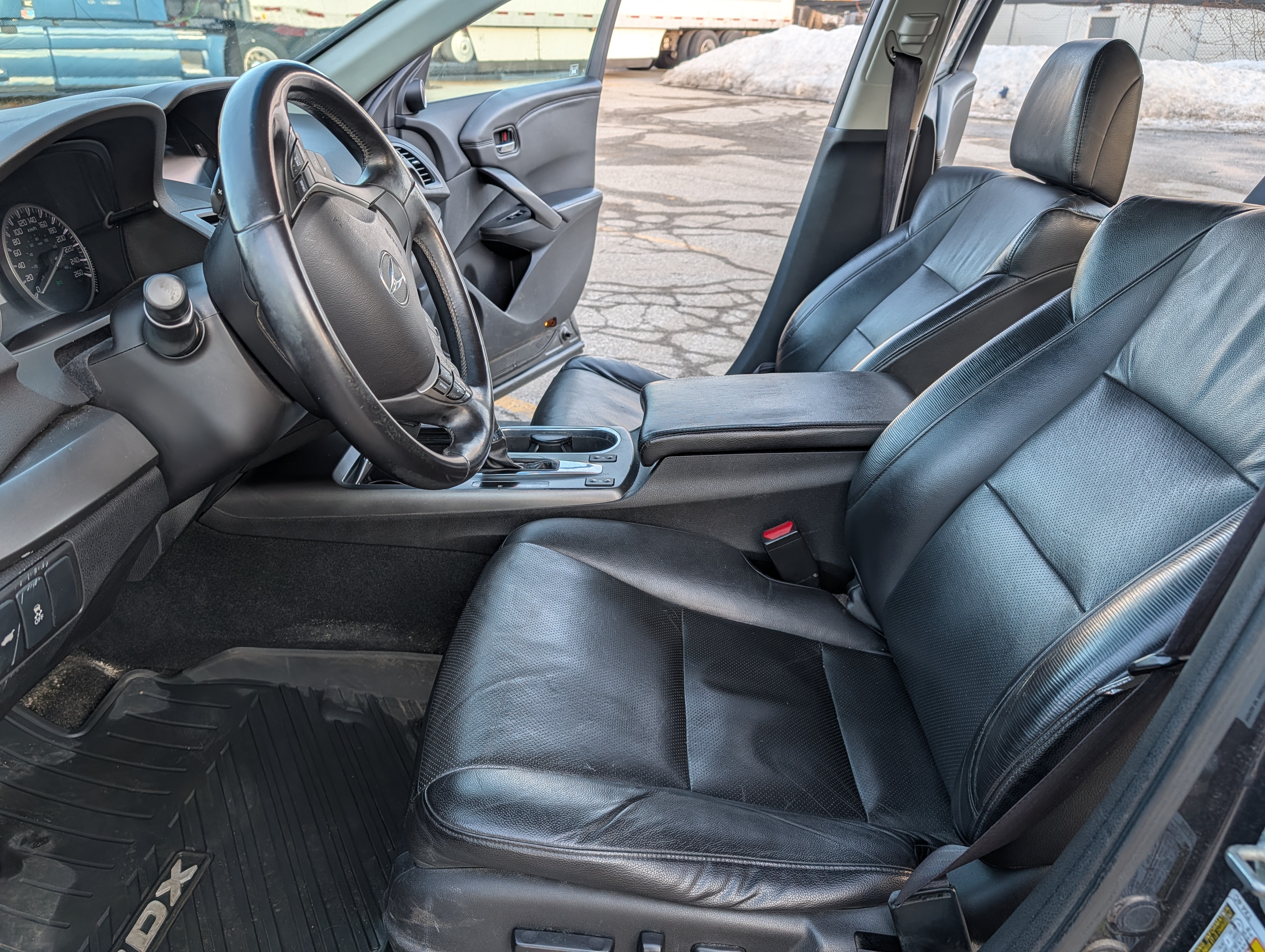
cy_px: 476
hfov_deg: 71.5
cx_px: 632
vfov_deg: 56.9
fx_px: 878
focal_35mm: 24
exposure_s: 1/86.4
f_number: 1.68
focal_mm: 6.9
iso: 28
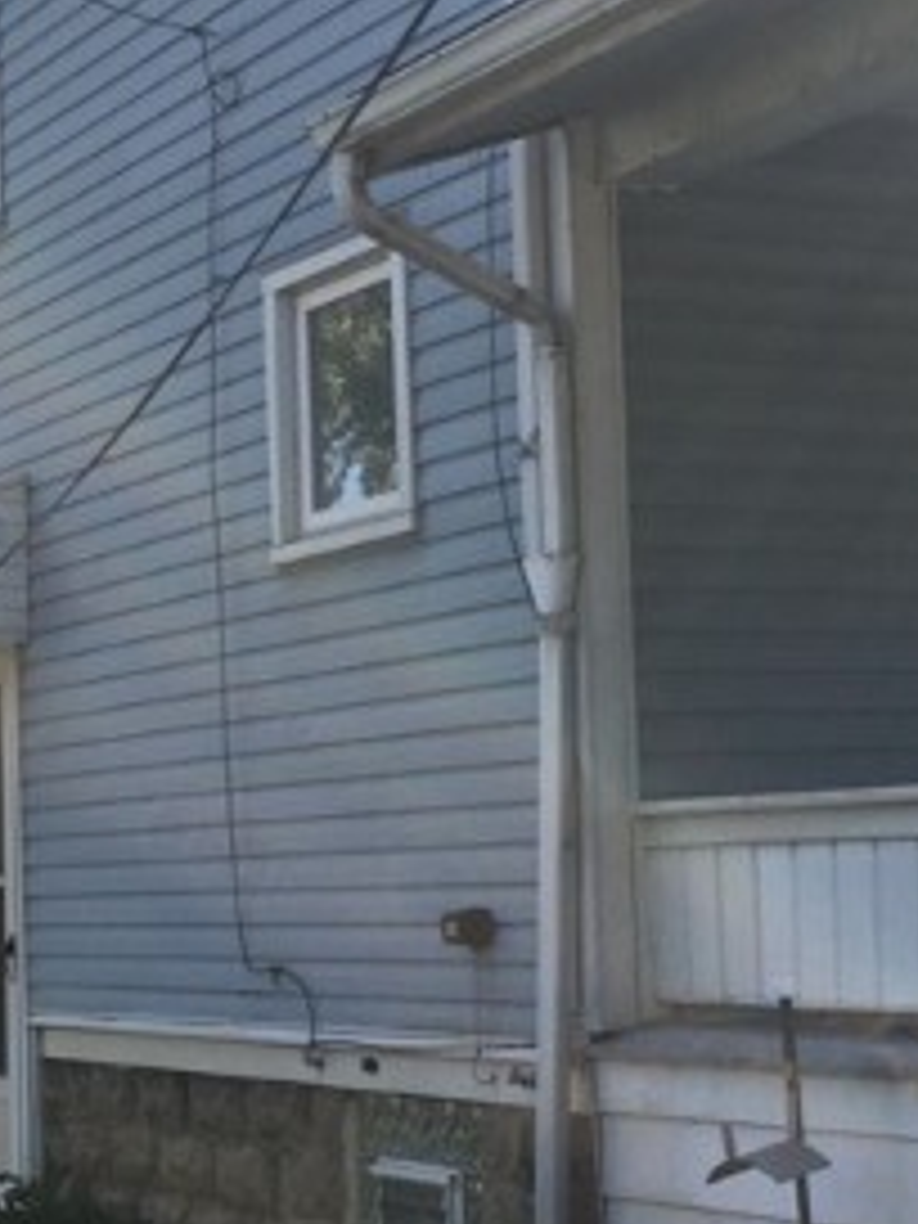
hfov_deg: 18.0
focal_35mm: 82
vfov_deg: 23.7
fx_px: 2899
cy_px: 828
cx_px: 405
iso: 25
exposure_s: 1/746
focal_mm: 4.15
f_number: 2.2
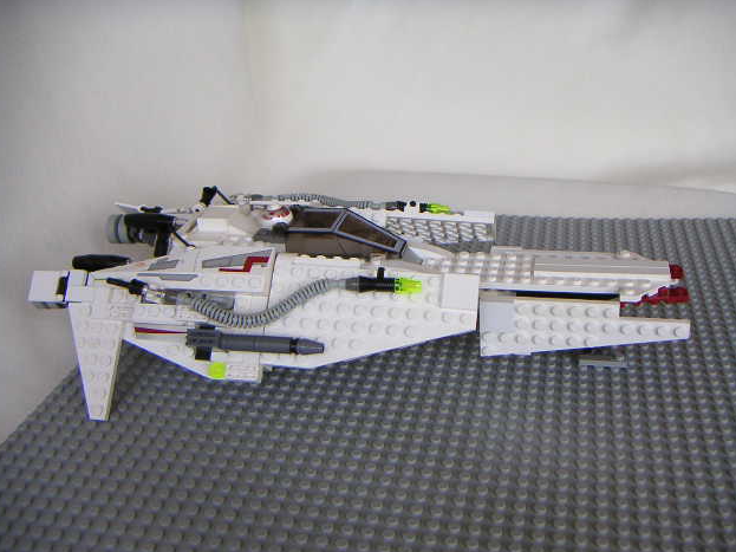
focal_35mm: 38
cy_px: 271
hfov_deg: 49.0
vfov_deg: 37.7
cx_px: 365
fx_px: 808
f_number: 2.8
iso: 64
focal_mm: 4.8
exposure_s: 1/90
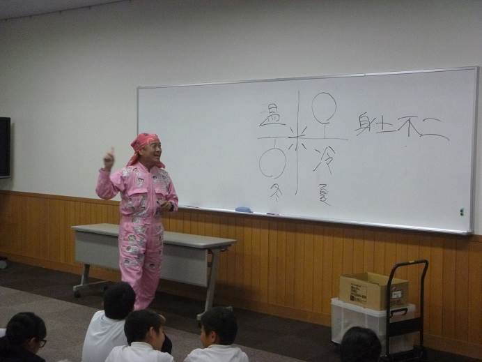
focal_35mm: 54
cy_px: 181
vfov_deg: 27.0
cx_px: 241
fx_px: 752
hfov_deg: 35.5
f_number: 5
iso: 800
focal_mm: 9.7
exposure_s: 1/50
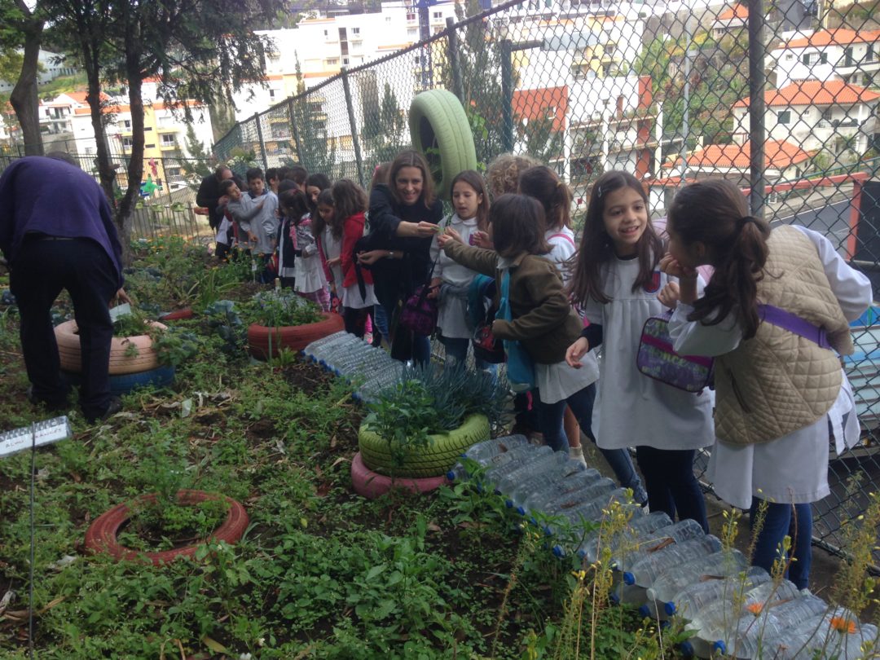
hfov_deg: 55.4
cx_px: 440
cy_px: 330
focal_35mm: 33
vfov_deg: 42.9
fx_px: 839
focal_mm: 4.12
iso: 50
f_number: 2.4
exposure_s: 1/150
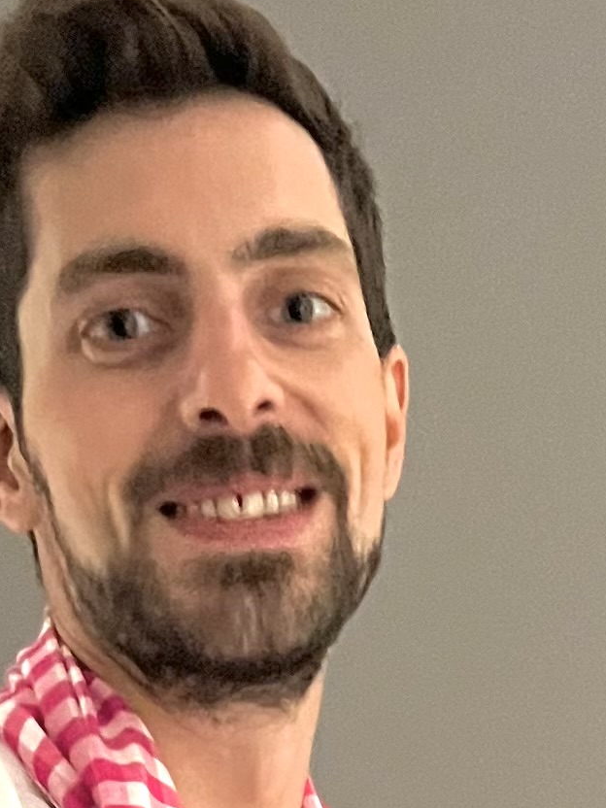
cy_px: 1625
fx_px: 2941
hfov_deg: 11.7
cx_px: 442
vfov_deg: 13.4
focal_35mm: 126
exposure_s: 1/30
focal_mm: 5.7
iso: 800
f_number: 1.5
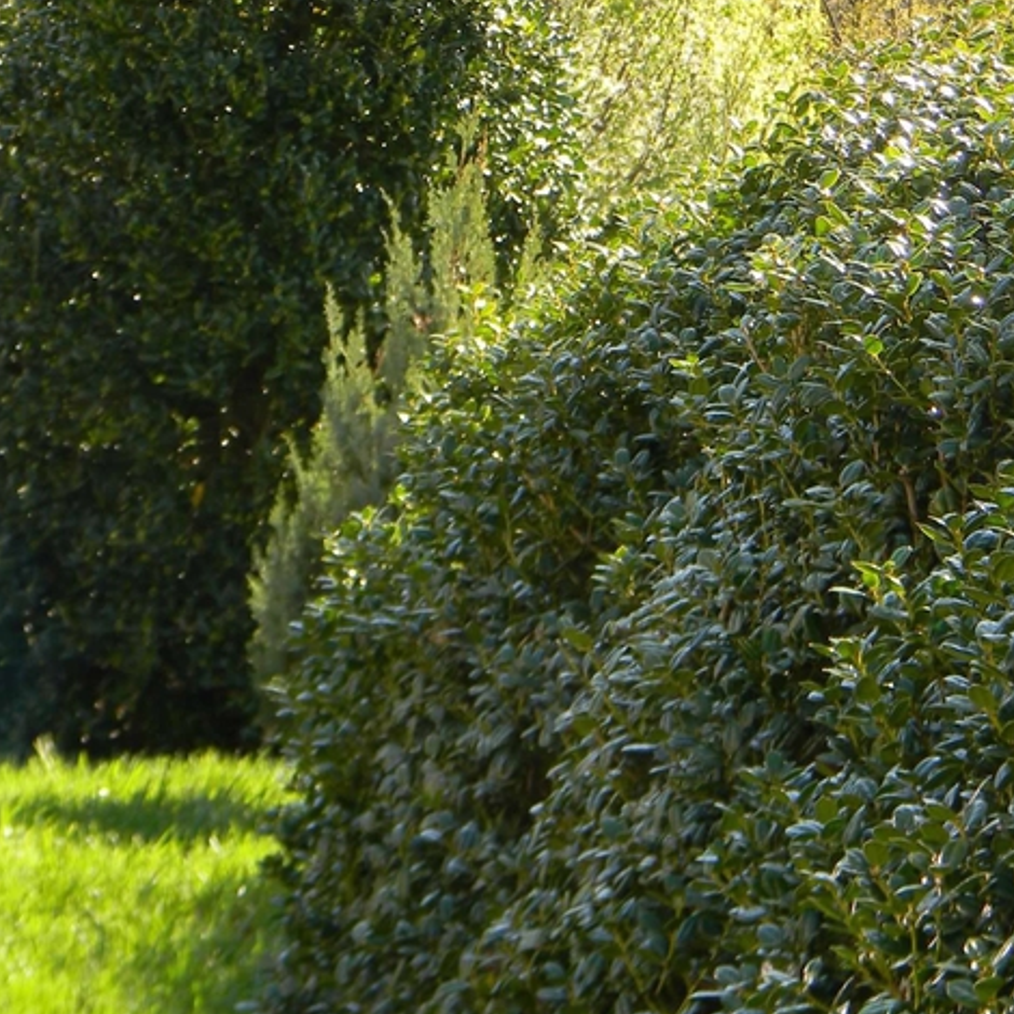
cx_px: 414
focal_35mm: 160
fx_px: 5303
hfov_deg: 10.9
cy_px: 26
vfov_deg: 10.8
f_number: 4.5
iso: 80
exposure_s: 1/113
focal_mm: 15.1
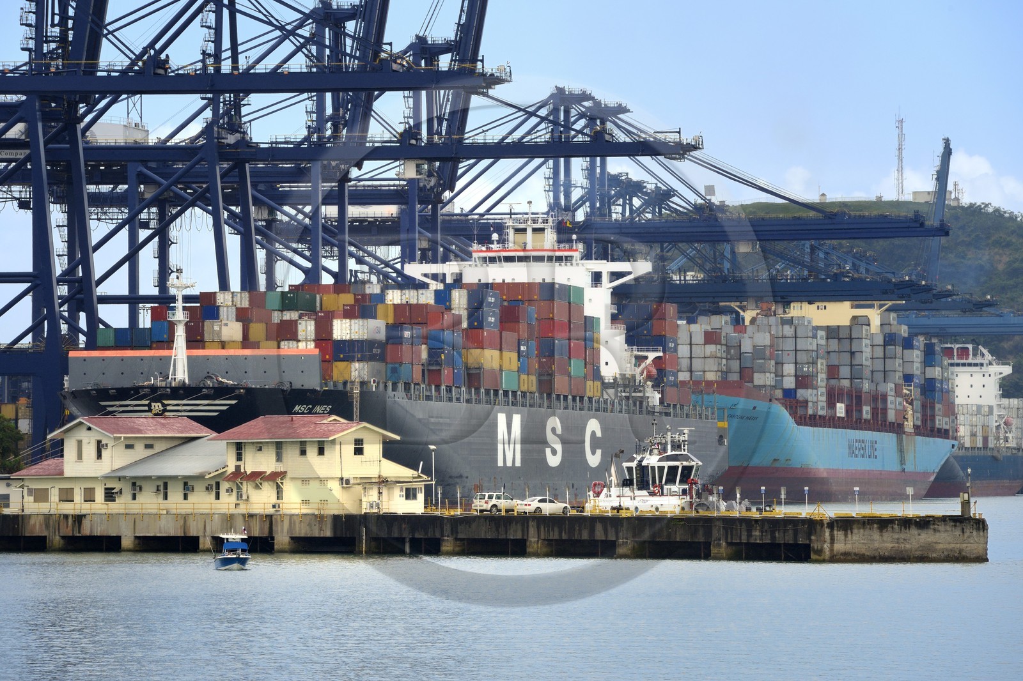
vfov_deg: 6.9
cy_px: 340
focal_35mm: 200
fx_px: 5682
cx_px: 512
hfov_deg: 10.3
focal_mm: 200
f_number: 11
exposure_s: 1/400
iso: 400
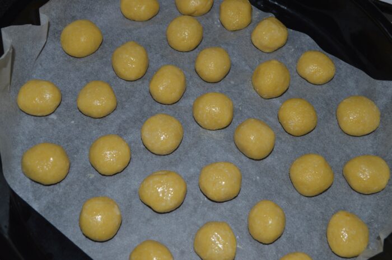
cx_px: 196
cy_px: 130
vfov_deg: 34.1
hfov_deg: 49.6
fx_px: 424
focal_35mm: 39
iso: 100
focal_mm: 26
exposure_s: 1/60
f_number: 8
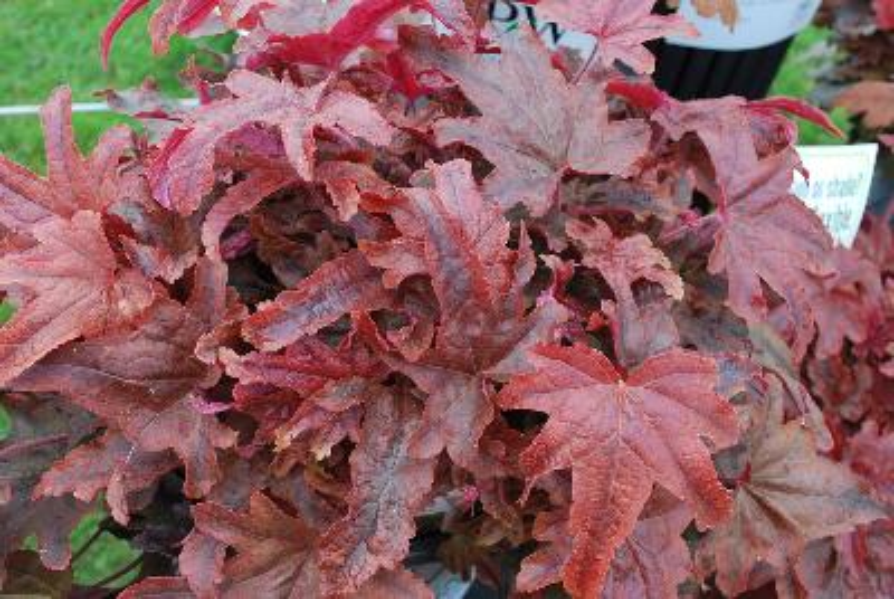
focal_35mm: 39
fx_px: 970
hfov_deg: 49.5
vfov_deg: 34.3
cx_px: 447
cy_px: 300
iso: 200
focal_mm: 26
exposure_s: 1/60
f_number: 7.1
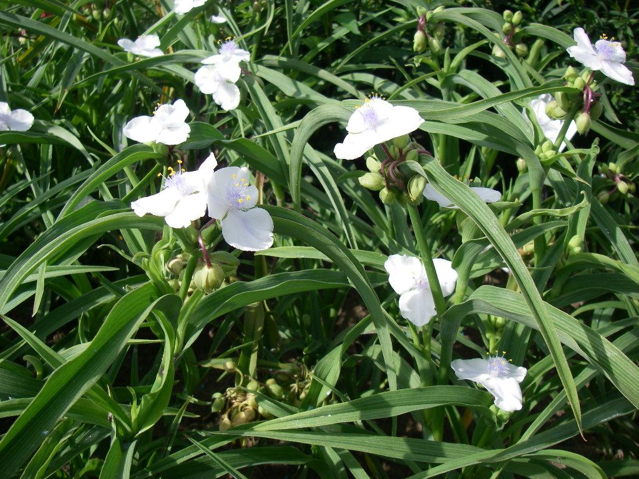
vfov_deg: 37.7
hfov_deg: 49.0
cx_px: 320
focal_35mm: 38
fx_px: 701
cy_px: 240
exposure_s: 1/640
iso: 64
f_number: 3.3
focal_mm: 6.3
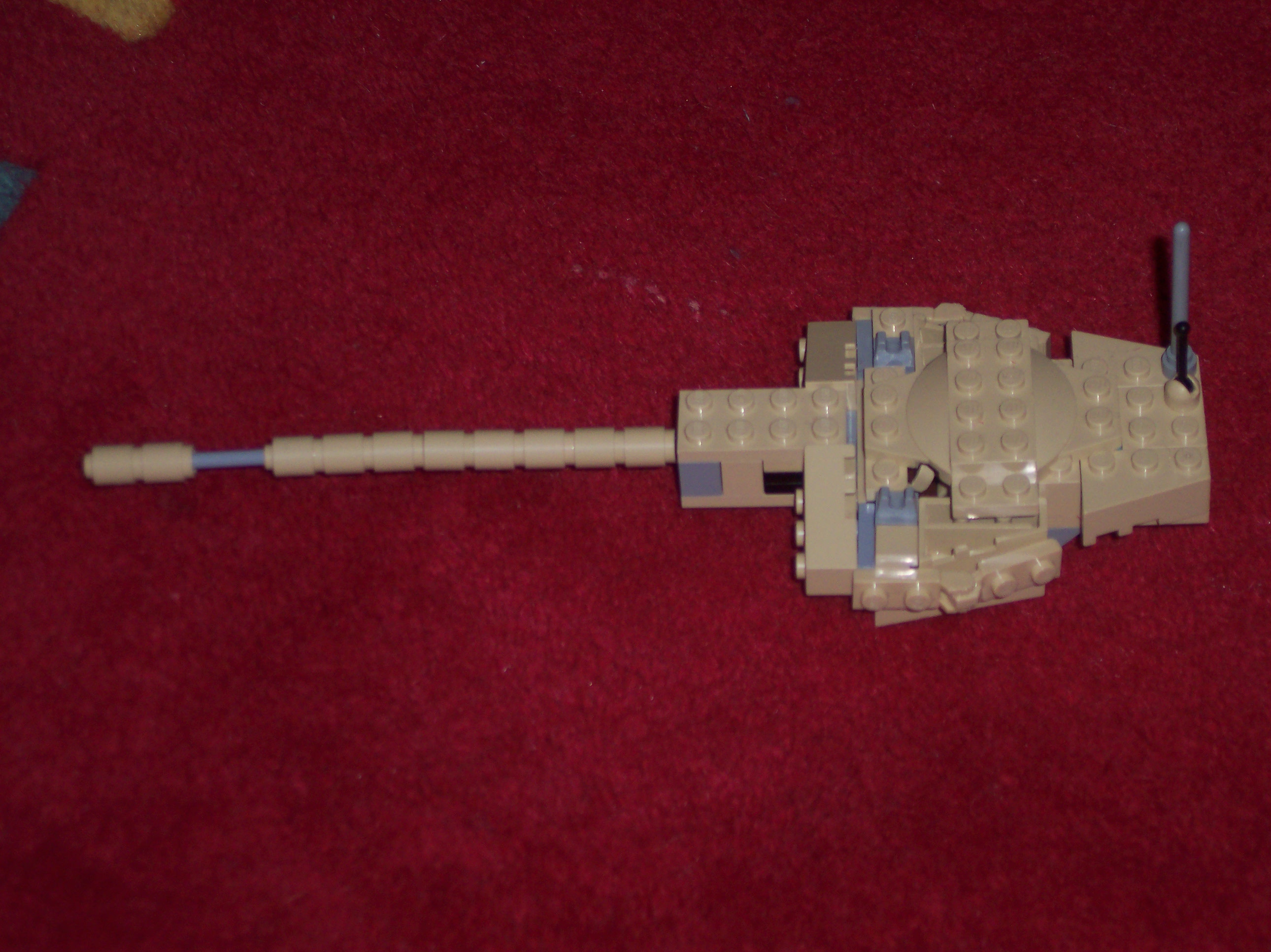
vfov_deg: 14.6
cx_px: 636
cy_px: 476
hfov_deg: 19.5
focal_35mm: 101
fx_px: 3706
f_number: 4.8
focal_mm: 21.3
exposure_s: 1/60
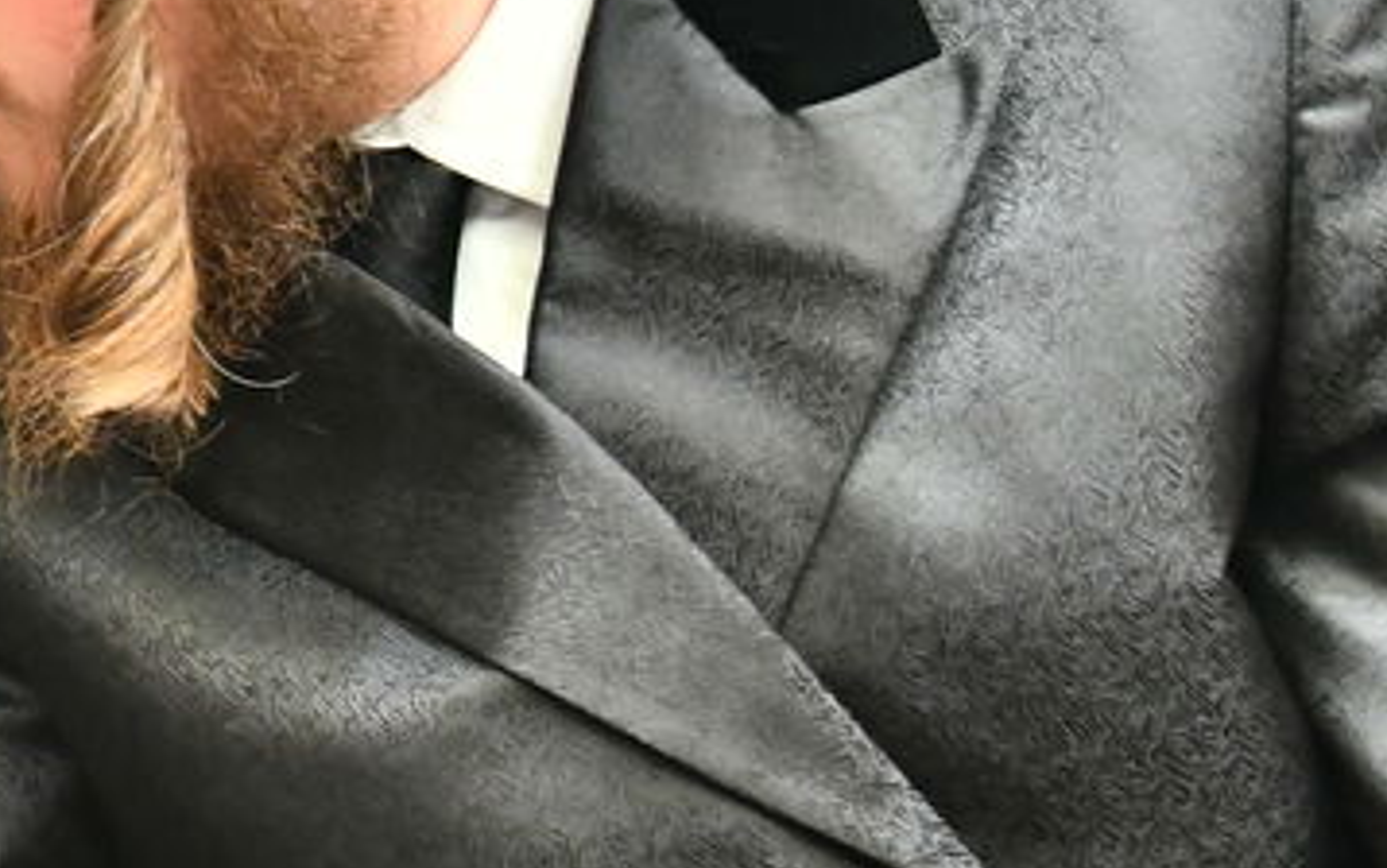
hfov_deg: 6.6
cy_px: -269
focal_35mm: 311
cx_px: -814
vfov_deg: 4.2
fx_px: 11760
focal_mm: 78
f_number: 5.6
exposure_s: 1/100
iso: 2500
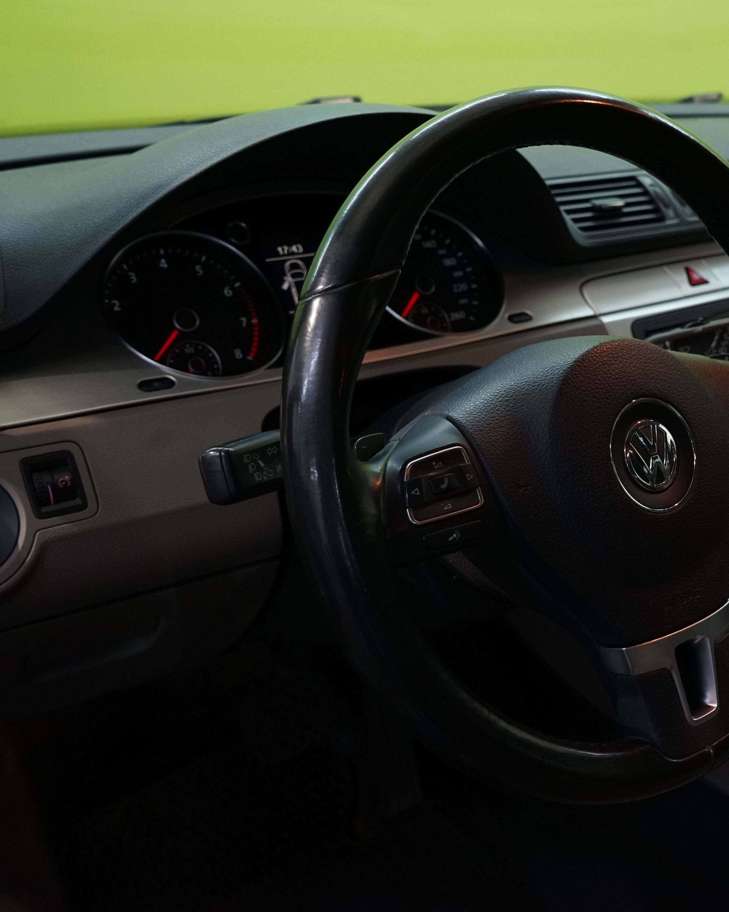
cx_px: 602
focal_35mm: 41
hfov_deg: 35.1
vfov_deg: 44.8
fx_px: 1106
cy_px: 456
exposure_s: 1/30
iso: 1600
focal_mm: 29
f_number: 5.6
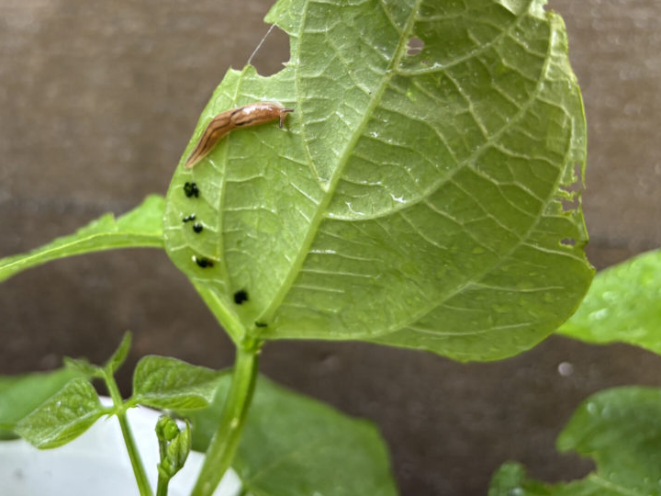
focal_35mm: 37
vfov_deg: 38.3
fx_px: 707
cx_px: 207
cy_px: 175
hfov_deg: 49.1
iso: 125
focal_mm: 5.96
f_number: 1.6
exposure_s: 1/69
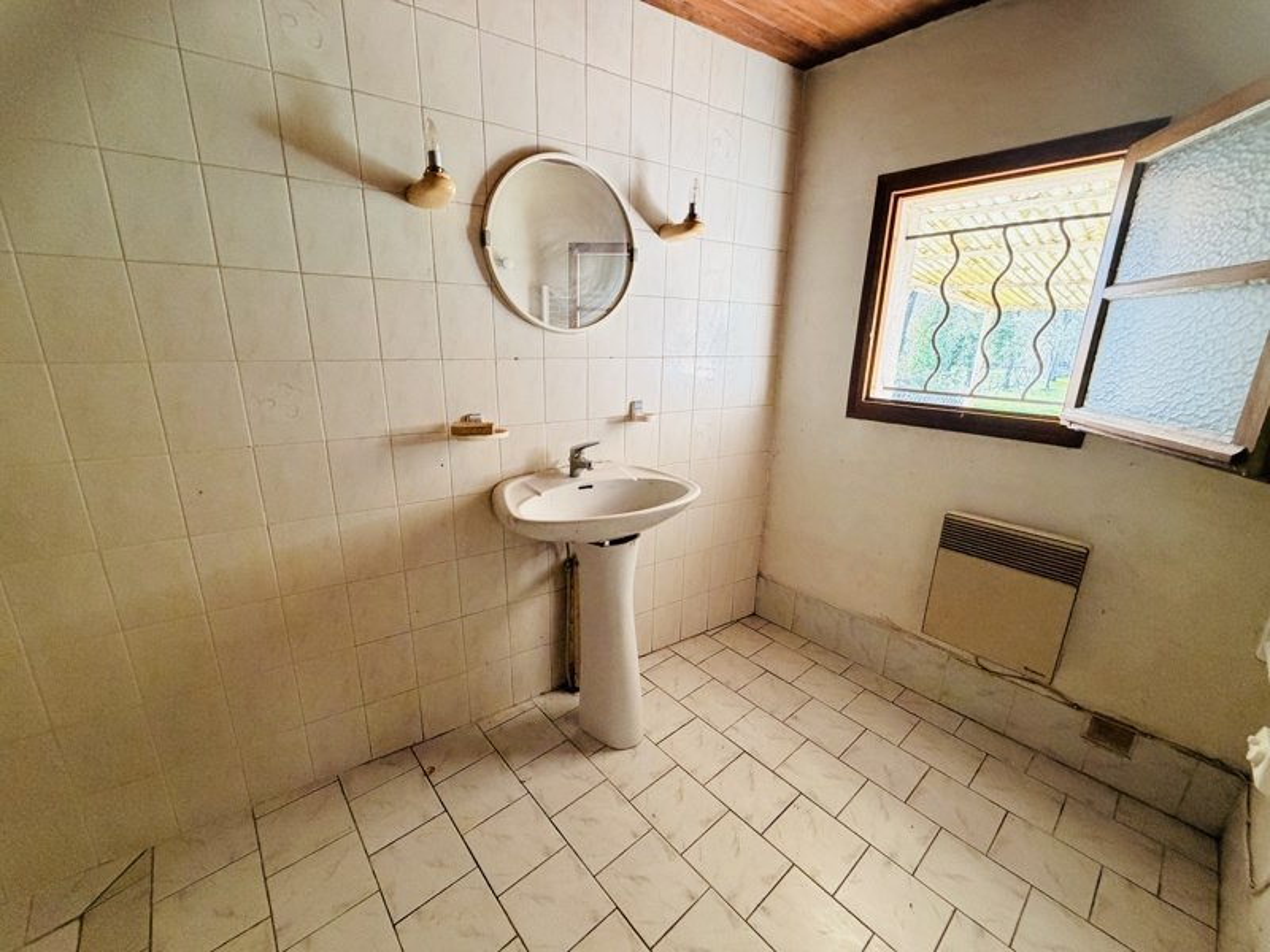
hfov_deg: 102.1
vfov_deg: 85.7
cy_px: 476
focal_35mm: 14
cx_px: 635
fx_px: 514
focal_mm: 2.22
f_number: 2.2
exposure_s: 1/60
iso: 320
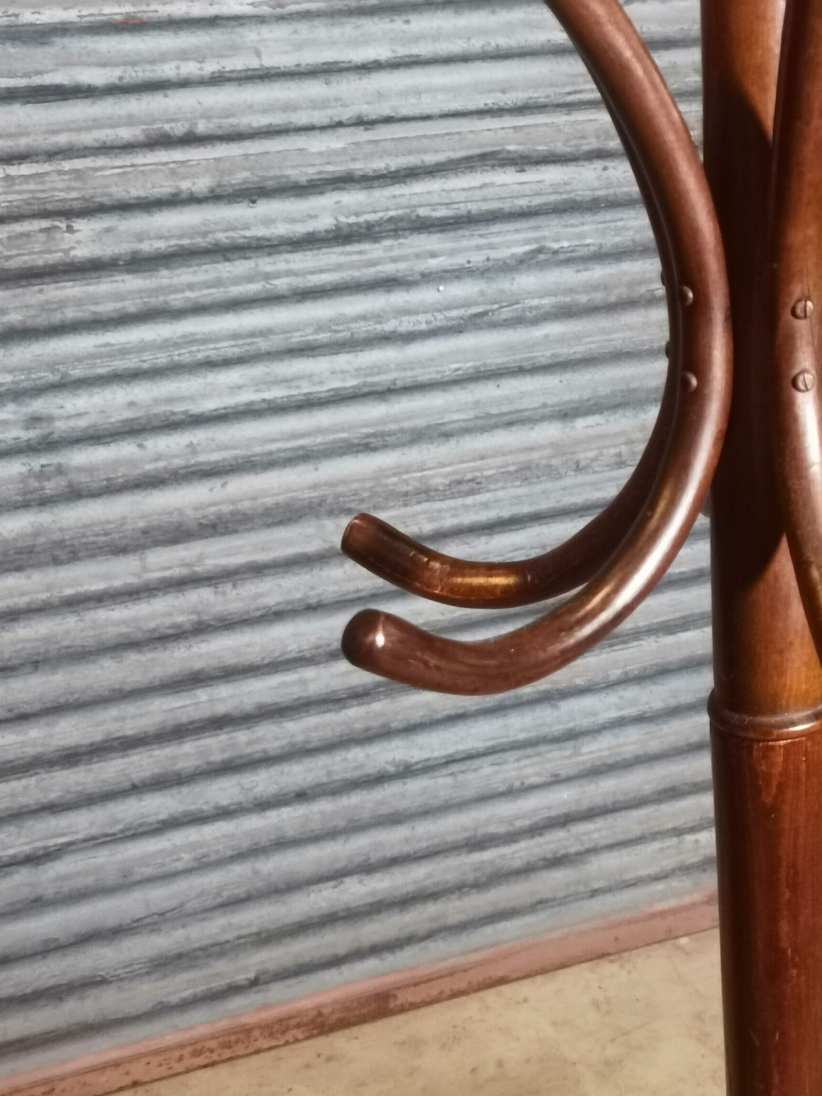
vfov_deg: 36.5
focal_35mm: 52
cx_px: 728
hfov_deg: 27.1
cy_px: 389
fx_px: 1646
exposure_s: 1/33.3
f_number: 1.9
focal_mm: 6.71
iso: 640
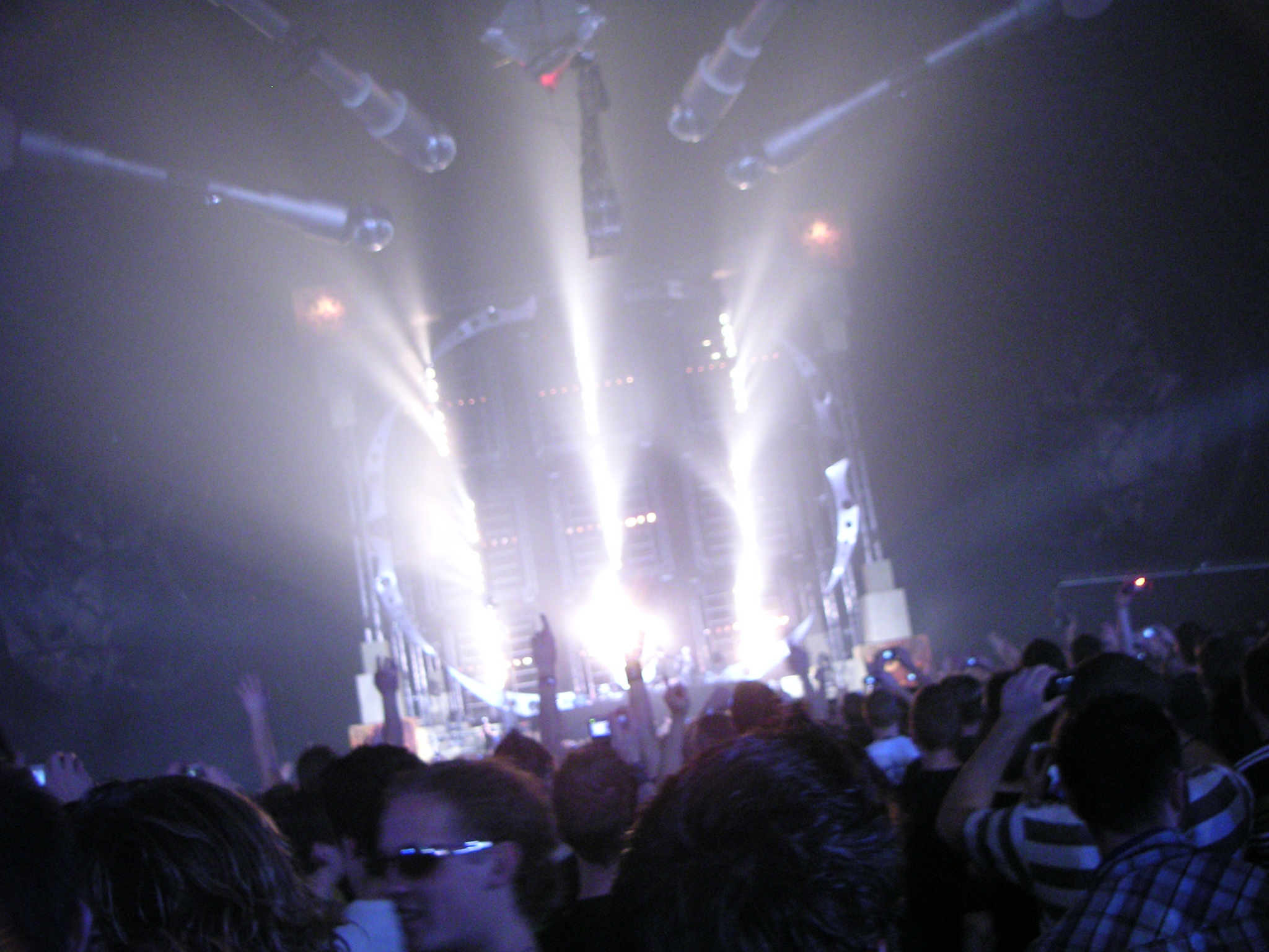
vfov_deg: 37.7
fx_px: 1393
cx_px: 634
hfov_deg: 49.0
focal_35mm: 38
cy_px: 476
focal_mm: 6
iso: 200
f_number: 2.8
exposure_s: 1/30
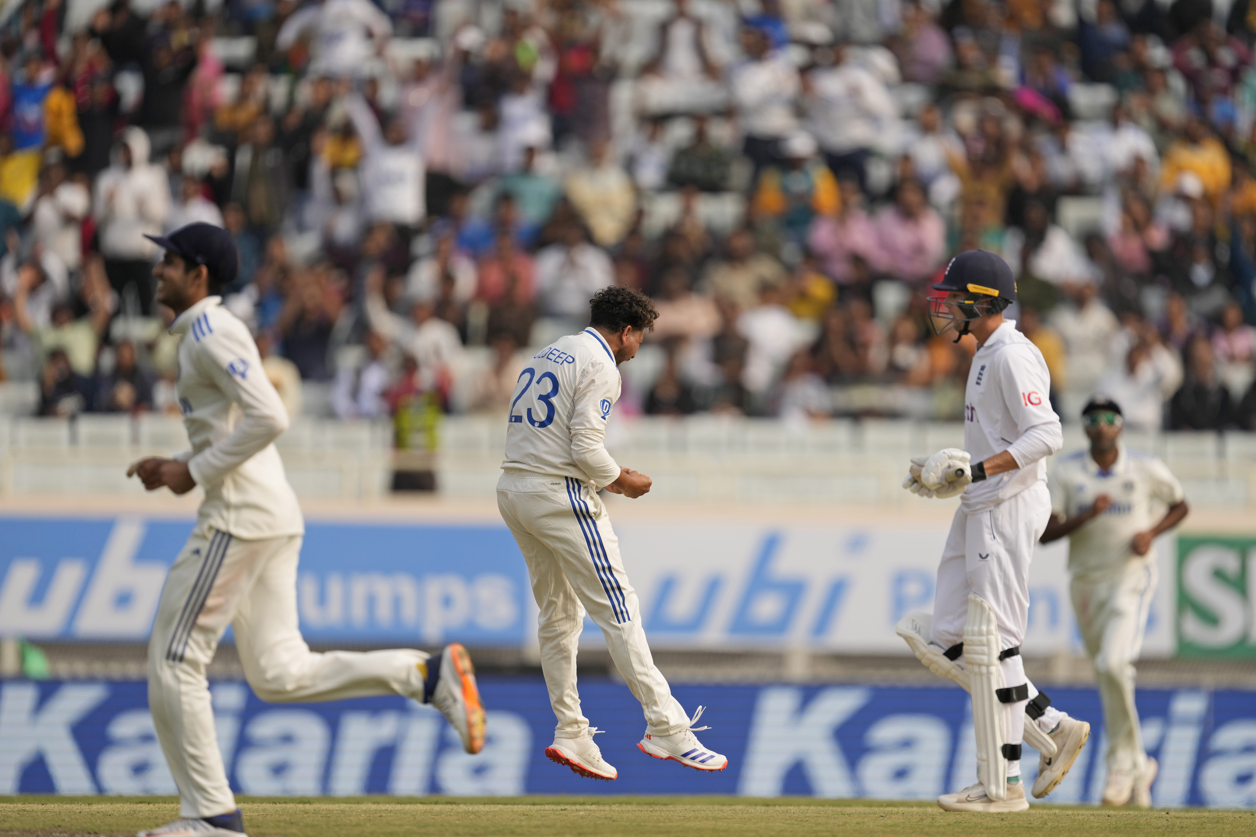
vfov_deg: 2.3
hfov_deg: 3.4
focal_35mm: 600
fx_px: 20932
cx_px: 628
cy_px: 418
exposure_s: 1/2000
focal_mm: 600
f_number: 4
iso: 250
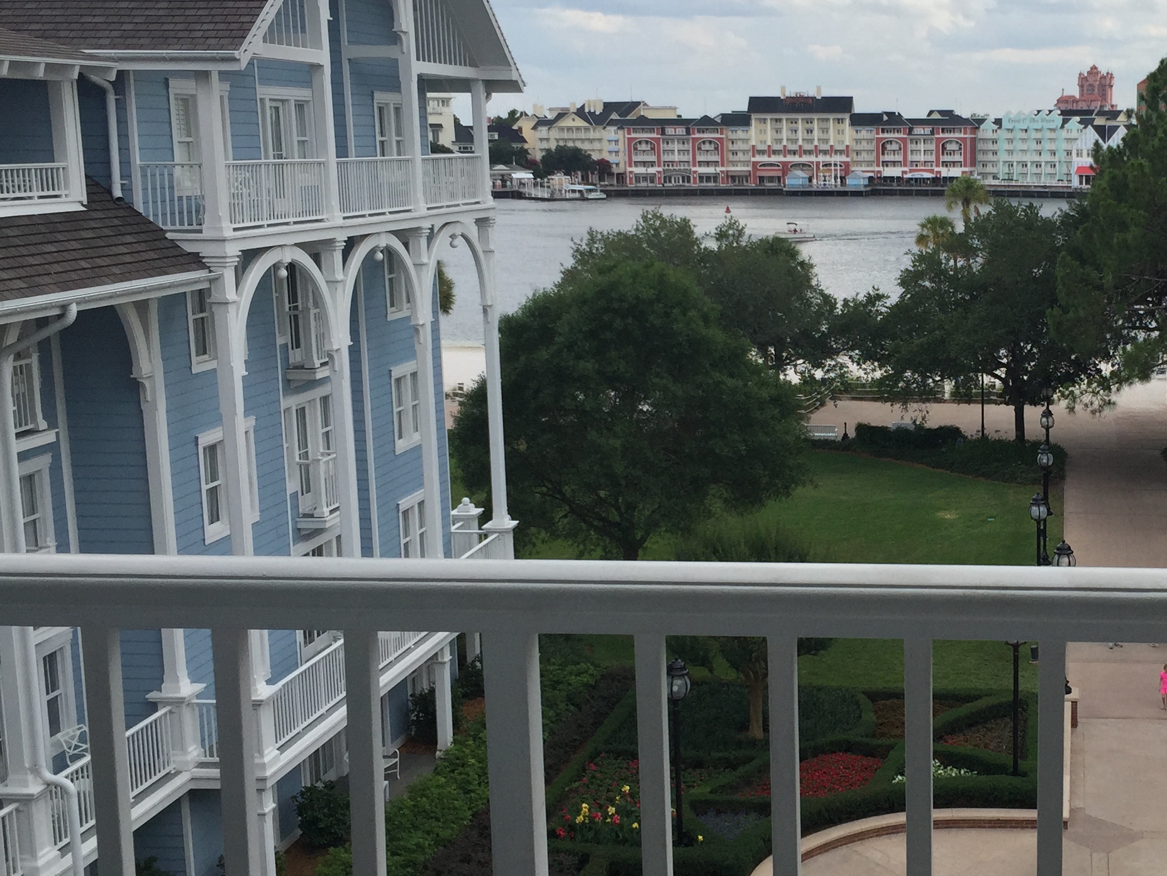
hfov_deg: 36.1
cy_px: 430
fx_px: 1719
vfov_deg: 28.6
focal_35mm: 51
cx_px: 957
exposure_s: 1/1522
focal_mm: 4.15
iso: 32
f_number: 2.2
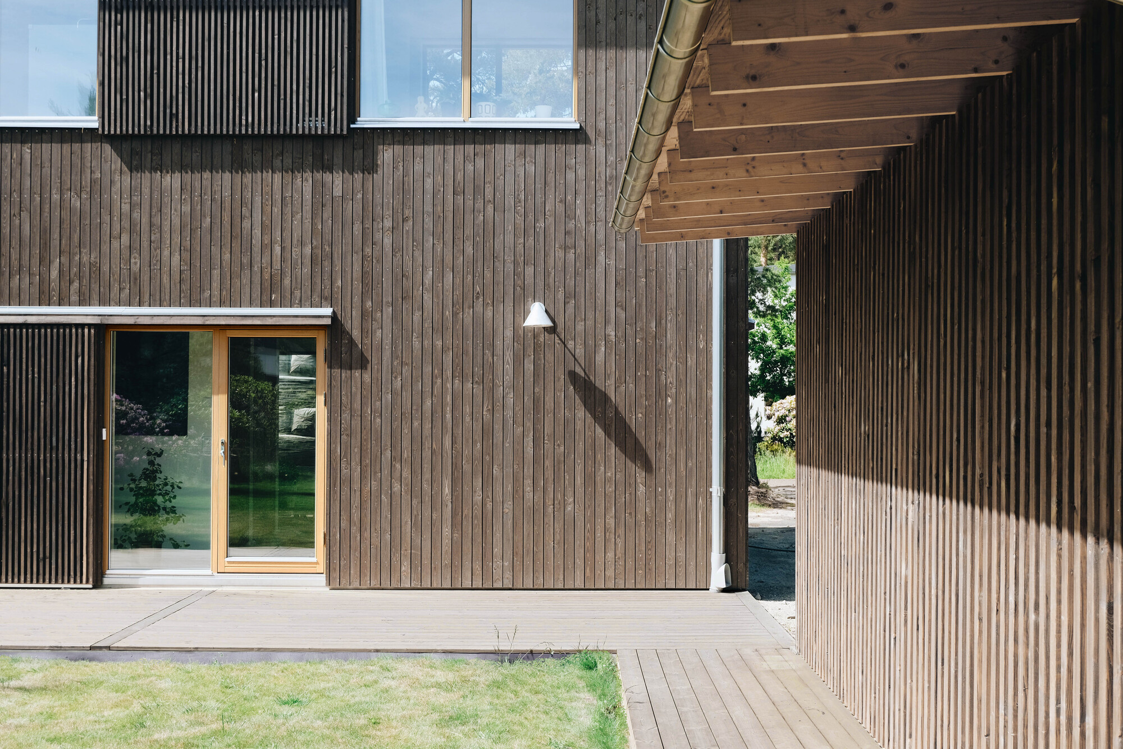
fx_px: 1341
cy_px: 374
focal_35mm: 43
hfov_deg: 45.4
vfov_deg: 31.2
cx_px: 562
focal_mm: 28.8
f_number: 5.6
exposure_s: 1/450
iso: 320
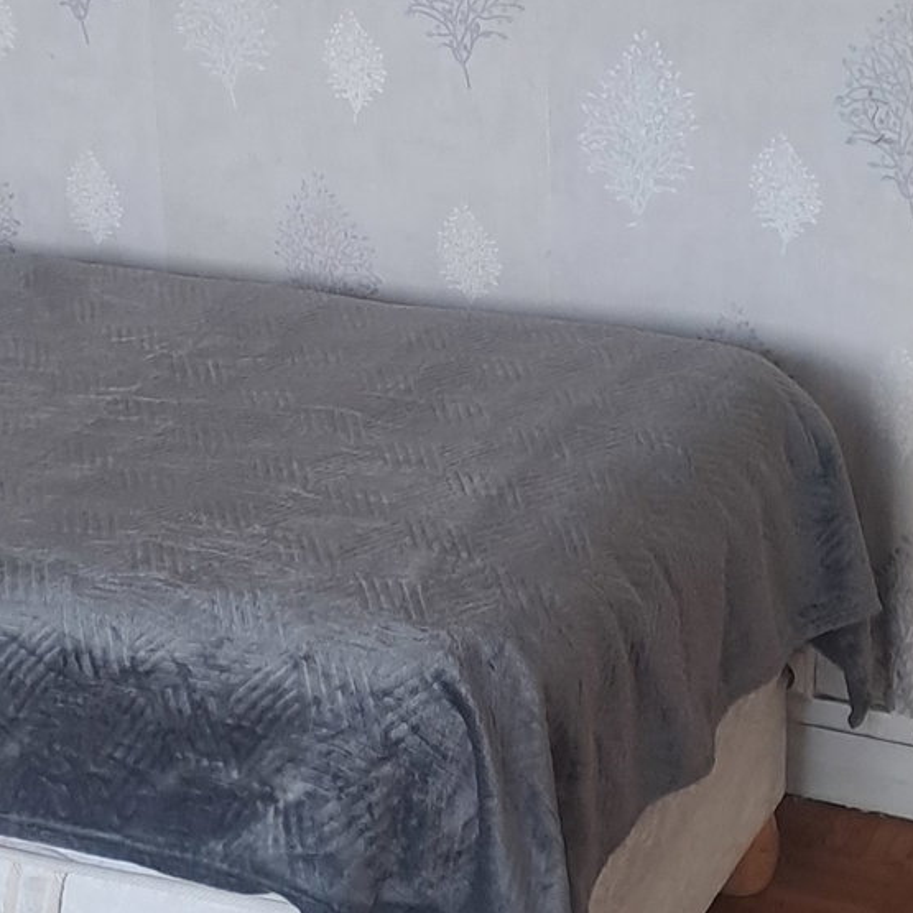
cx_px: 262
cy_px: 131
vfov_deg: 20.1
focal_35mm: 85
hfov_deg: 20.3
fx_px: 2536
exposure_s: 1/50
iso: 250
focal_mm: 4.65
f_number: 1.8
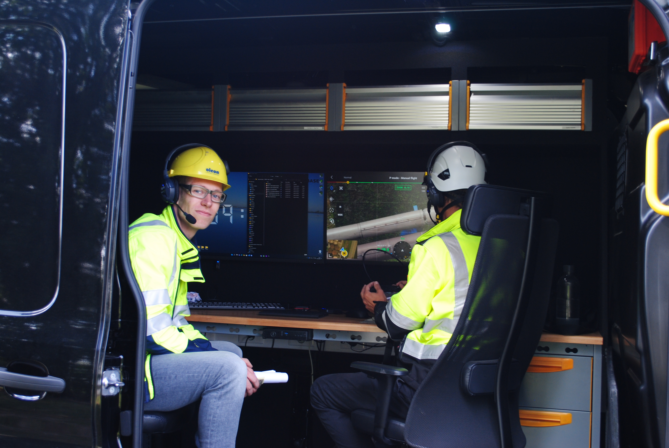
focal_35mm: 45
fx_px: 837
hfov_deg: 43.6
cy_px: 224
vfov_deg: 29.9
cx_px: 334
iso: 200
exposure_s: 1/60
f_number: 4.5
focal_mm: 30
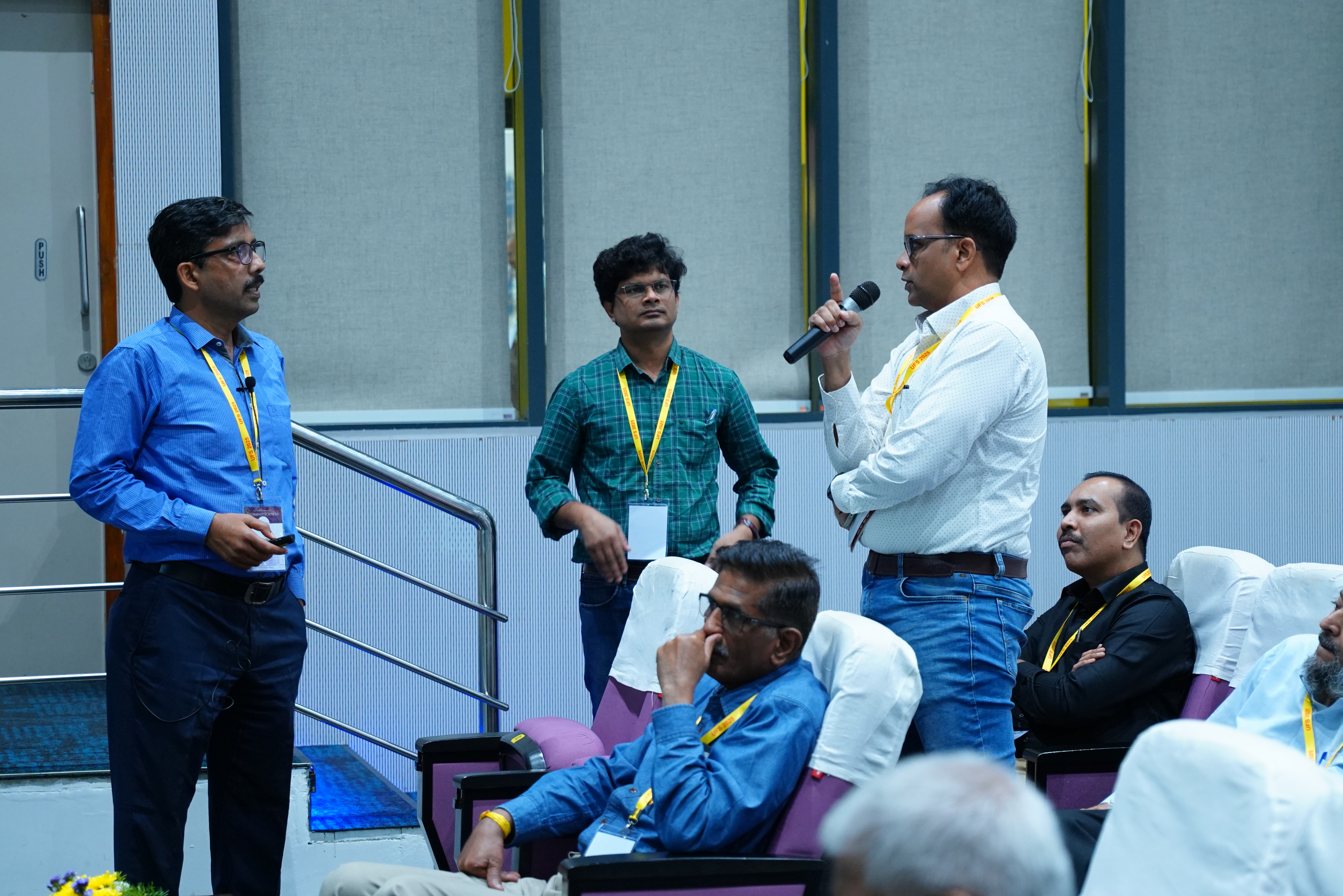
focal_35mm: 85
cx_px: 672
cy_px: 448
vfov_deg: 16.1
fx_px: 3171
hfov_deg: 23.9
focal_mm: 57.1
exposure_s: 1/80
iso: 1600
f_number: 2.8
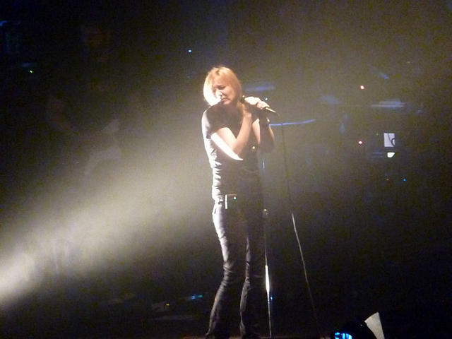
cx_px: 226
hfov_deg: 5.2
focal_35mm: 384
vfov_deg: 3.9
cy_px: 170
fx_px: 5014
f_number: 5.9
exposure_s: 1/20
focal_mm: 68.8
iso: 3200
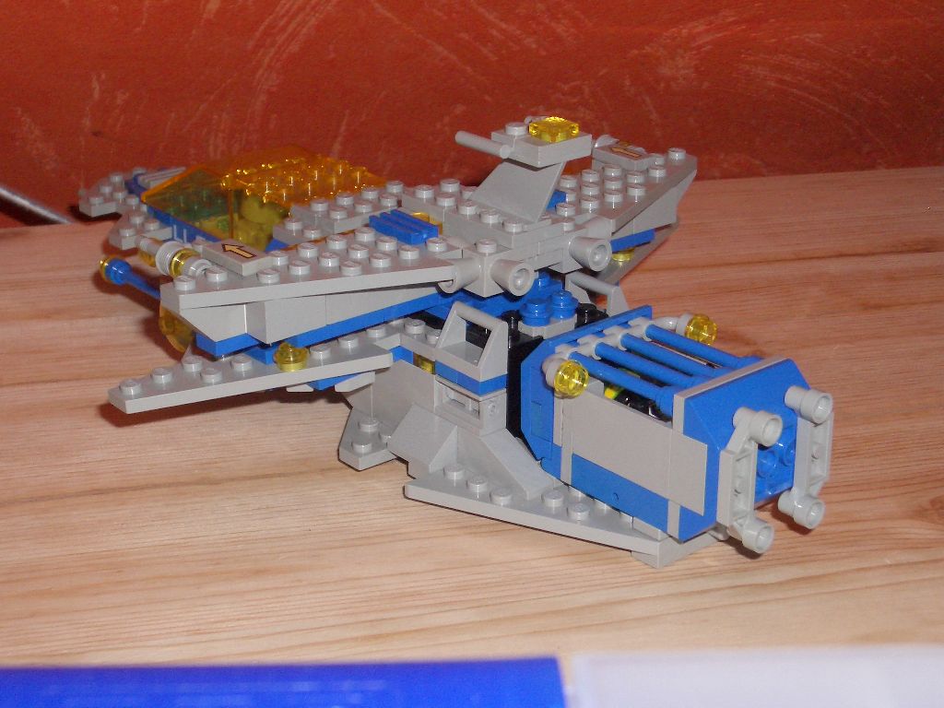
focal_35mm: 62
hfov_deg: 31.2
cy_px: 354
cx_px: 472
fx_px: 1691
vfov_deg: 23.7
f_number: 5.6
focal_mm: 10.2
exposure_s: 1/40
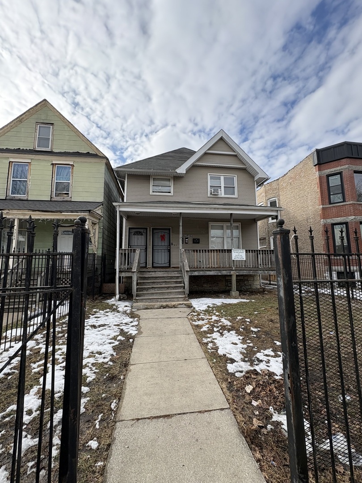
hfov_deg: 85.7
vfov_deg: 102.1
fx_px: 195
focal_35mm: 14
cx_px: 181
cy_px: 242
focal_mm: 2.22
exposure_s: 1/921
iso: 64
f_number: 2.2
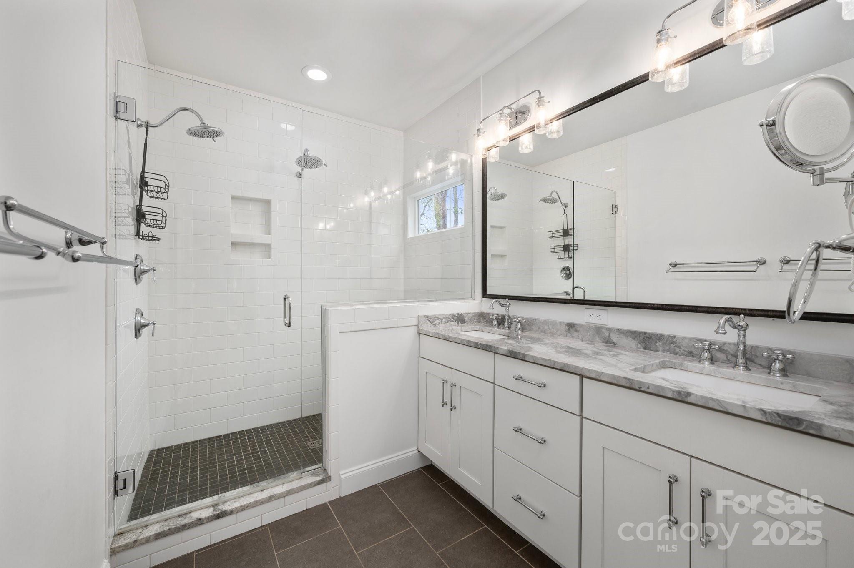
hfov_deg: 104.3
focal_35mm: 14
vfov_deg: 81.1
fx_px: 332
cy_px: 284
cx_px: 427
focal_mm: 14
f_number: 8
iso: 200
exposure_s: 1/8
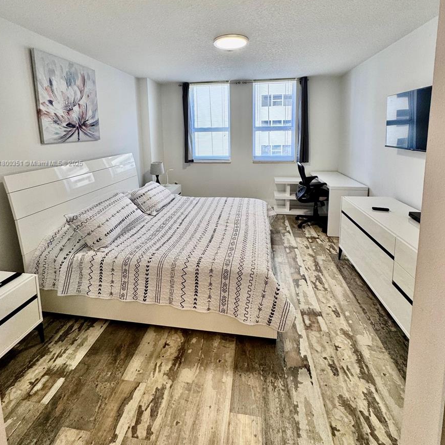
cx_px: 218
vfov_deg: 82.2
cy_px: 164
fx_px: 247
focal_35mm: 17
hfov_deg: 84.0
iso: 125
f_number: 2.2
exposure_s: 1/120
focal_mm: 2.22
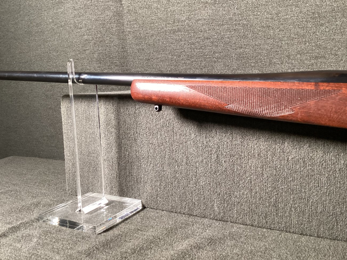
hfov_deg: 51.3
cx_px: 168
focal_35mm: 36
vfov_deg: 39.6
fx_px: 361
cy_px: 125
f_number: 2.4
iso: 320
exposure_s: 1/33
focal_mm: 3.3
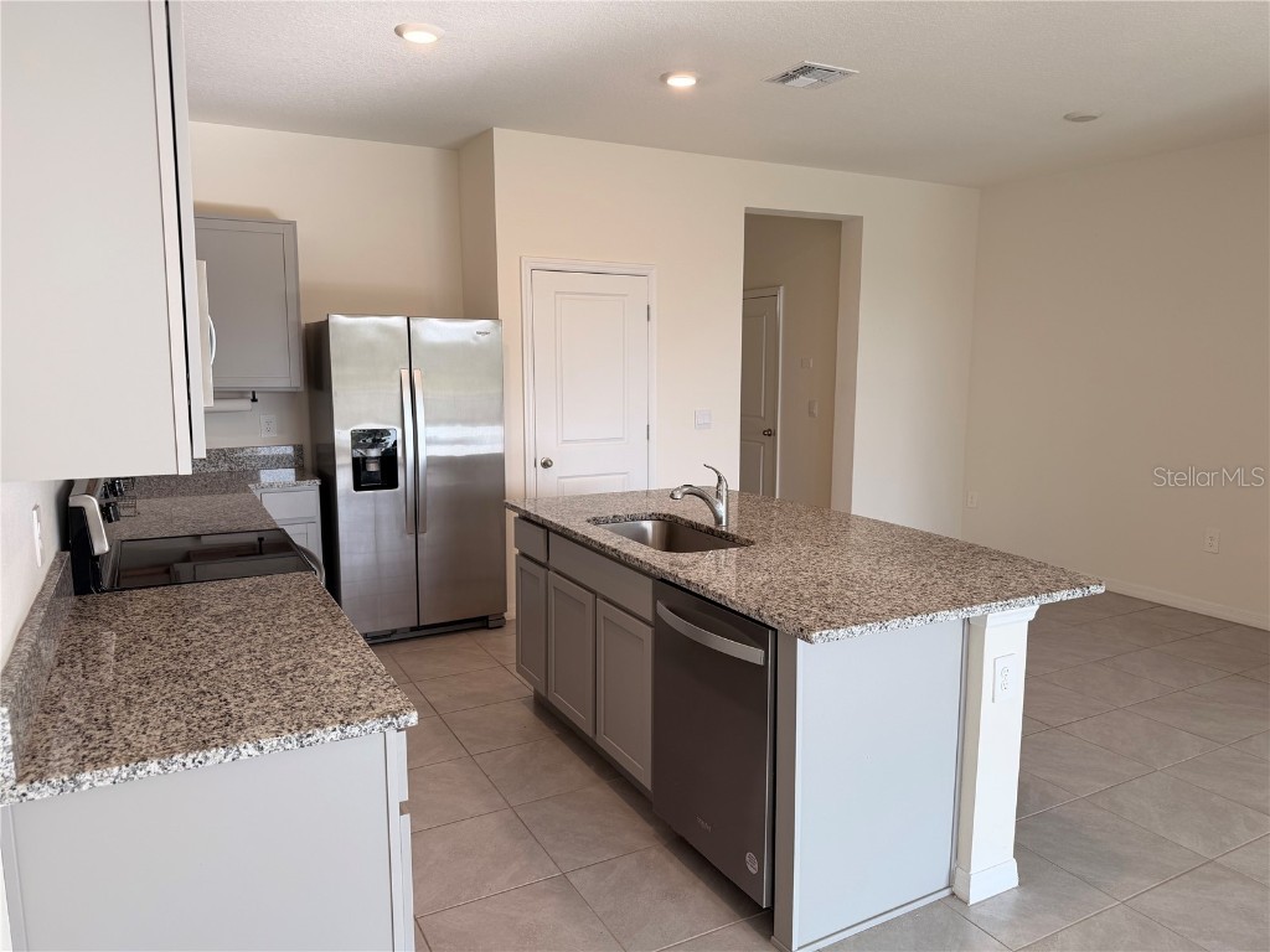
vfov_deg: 56.8
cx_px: 635
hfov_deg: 71.6
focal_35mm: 24
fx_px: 881
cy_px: 476
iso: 80
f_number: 1.78
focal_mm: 6.76
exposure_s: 1/120
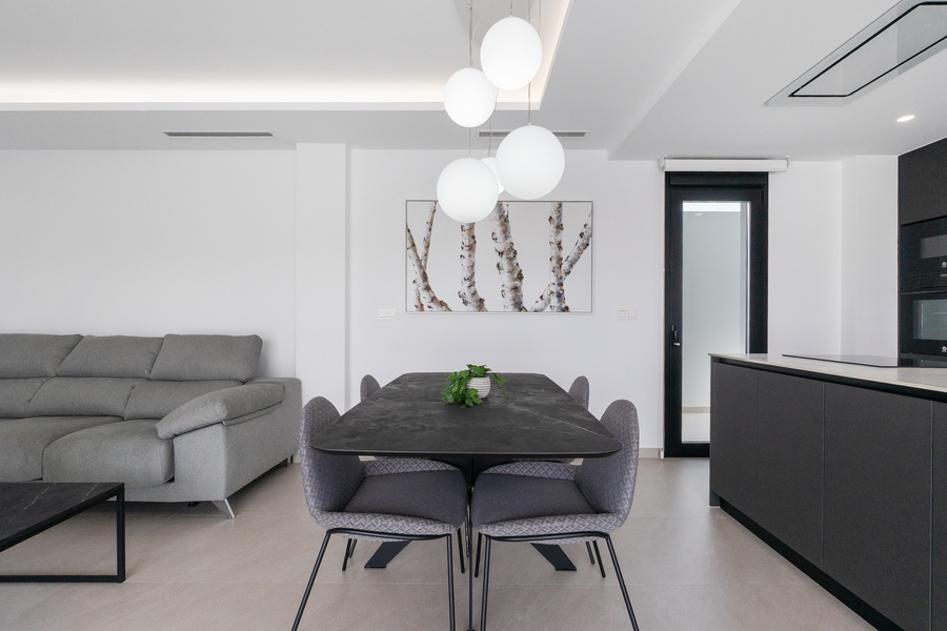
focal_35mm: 15
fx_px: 395
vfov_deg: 77.3
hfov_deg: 100.4
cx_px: 474
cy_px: 316
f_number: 8
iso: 320
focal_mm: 10
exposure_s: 1/125
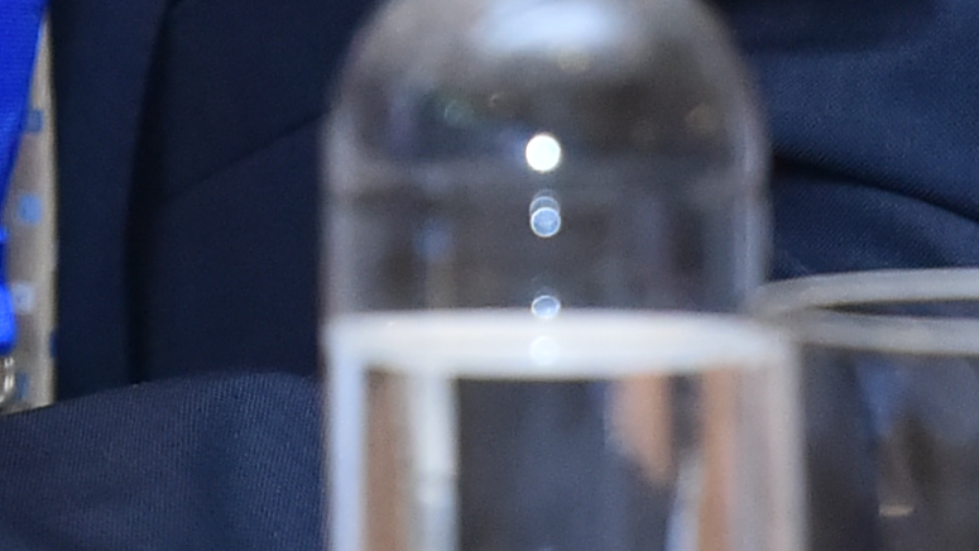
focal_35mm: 1305
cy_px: -849
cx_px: -488
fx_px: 33878
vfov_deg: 0.9
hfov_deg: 1.7
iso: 1600
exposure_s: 1/250
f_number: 3.2
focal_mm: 175
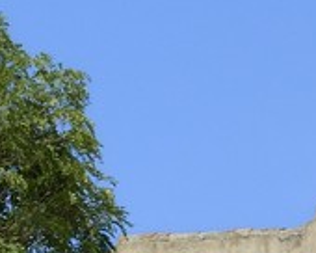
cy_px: 530
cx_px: -937
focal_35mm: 318
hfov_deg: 5.4
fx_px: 2974
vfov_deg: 4.8
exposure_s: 1/250
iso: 200
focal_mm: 36
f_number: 13
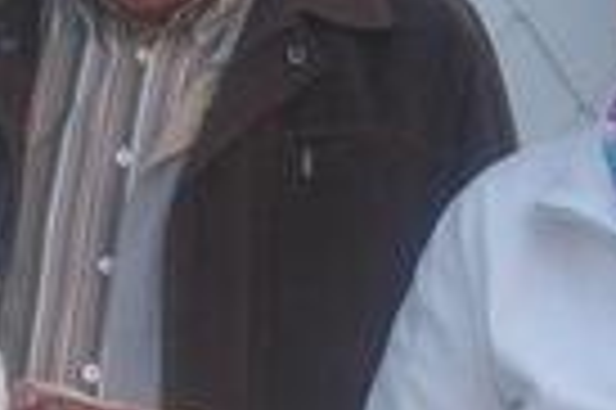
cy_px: 419
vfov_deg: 8.0
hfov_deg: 12.1
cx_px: 211
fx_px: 2905
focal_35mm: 170
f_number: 2.8
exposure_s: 1/30
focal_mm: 5.8
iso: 50
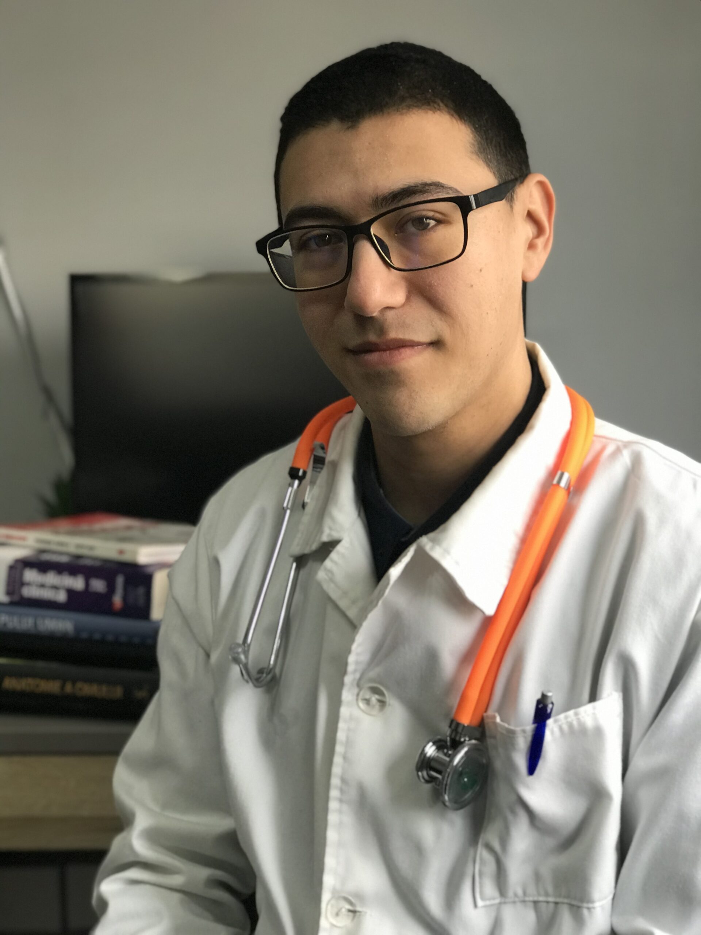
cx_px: 350
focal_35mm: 57
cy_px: 468
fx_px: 1539
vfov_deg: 33.8
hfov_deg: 25.7
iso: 64
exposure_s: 1/50
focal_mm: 6.6
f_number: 2.8
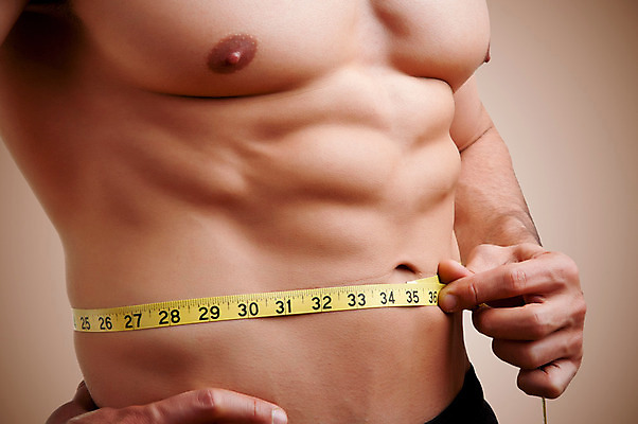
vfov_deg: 16.5
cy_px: 212
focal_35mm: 82
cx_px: 319
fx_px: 1460
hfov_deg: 24.6
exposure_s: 1/125
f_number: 11
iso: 200
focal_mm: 55
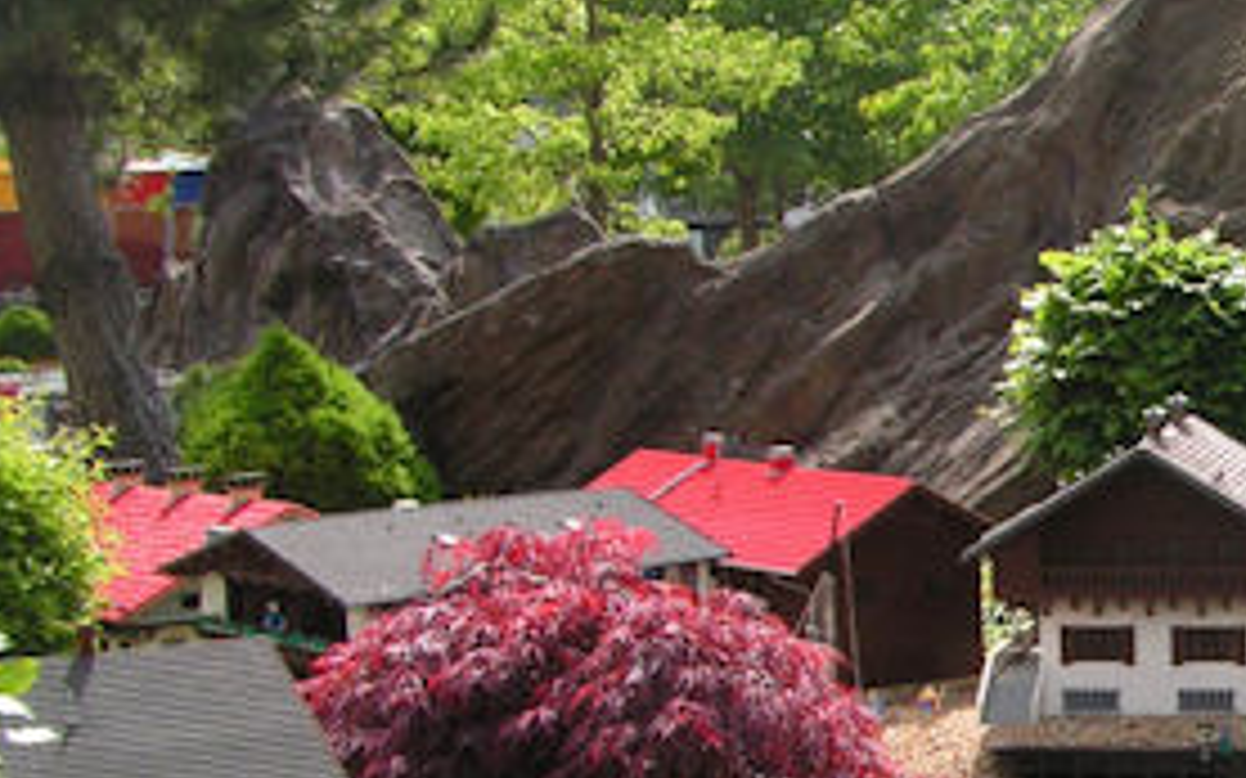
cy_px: 569
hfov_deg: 19.9
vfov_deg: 13.2
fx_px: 3361
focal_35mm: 99
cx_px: 1421
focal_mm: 6.3
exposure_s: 1/100
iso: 50
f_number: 5.6
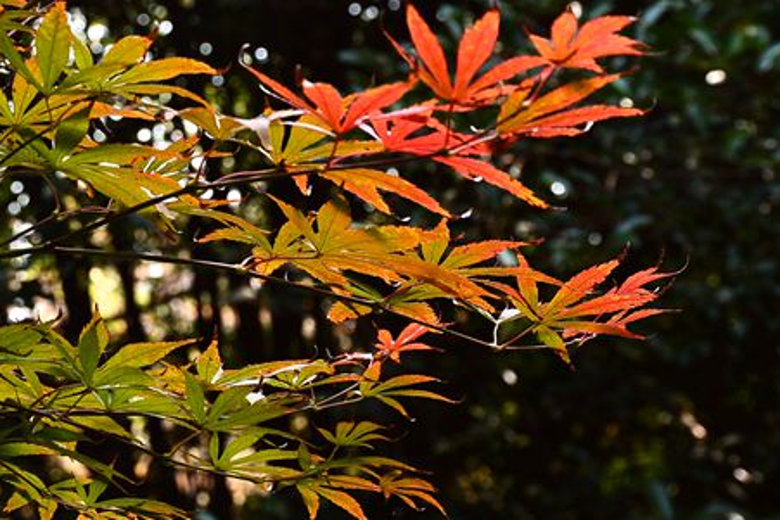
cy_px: -31
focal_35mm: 109
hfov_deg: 18.3
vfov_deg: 12.4
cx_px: 26
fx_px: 2362
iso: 400
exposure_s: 1/200
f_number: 7.1
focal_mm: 48
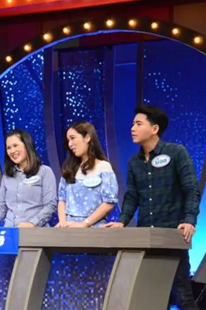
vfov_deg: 13.7
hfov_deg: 9.1
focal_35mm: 150
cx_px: 0
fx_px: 1289
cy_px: 155
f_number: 14
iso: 6400
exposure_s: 1/160
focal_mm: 66
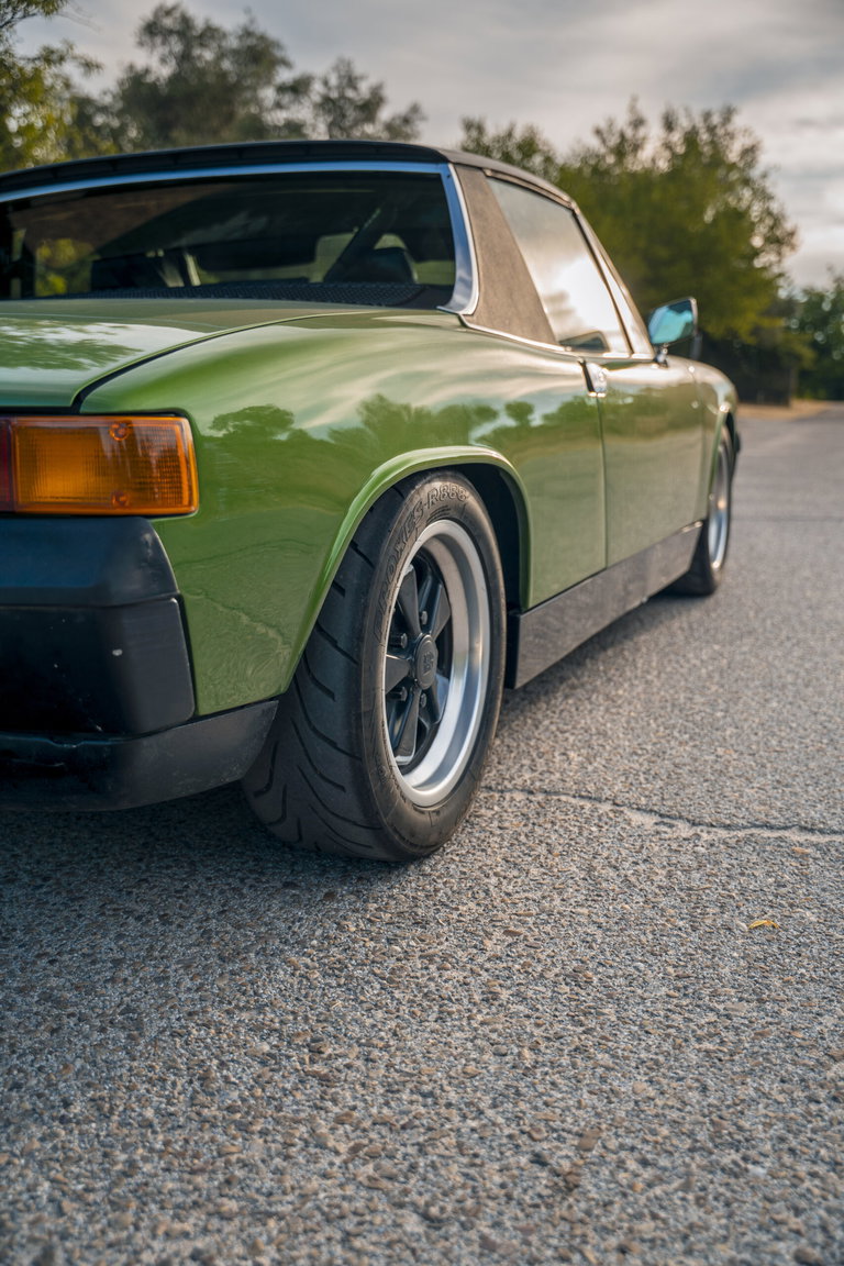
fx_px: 1210
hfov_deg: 38.5
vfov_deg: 55.2
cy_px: 633
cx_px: 422
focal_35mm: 34
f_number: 2.8
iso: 100
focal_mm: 34.4
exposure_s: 1/320
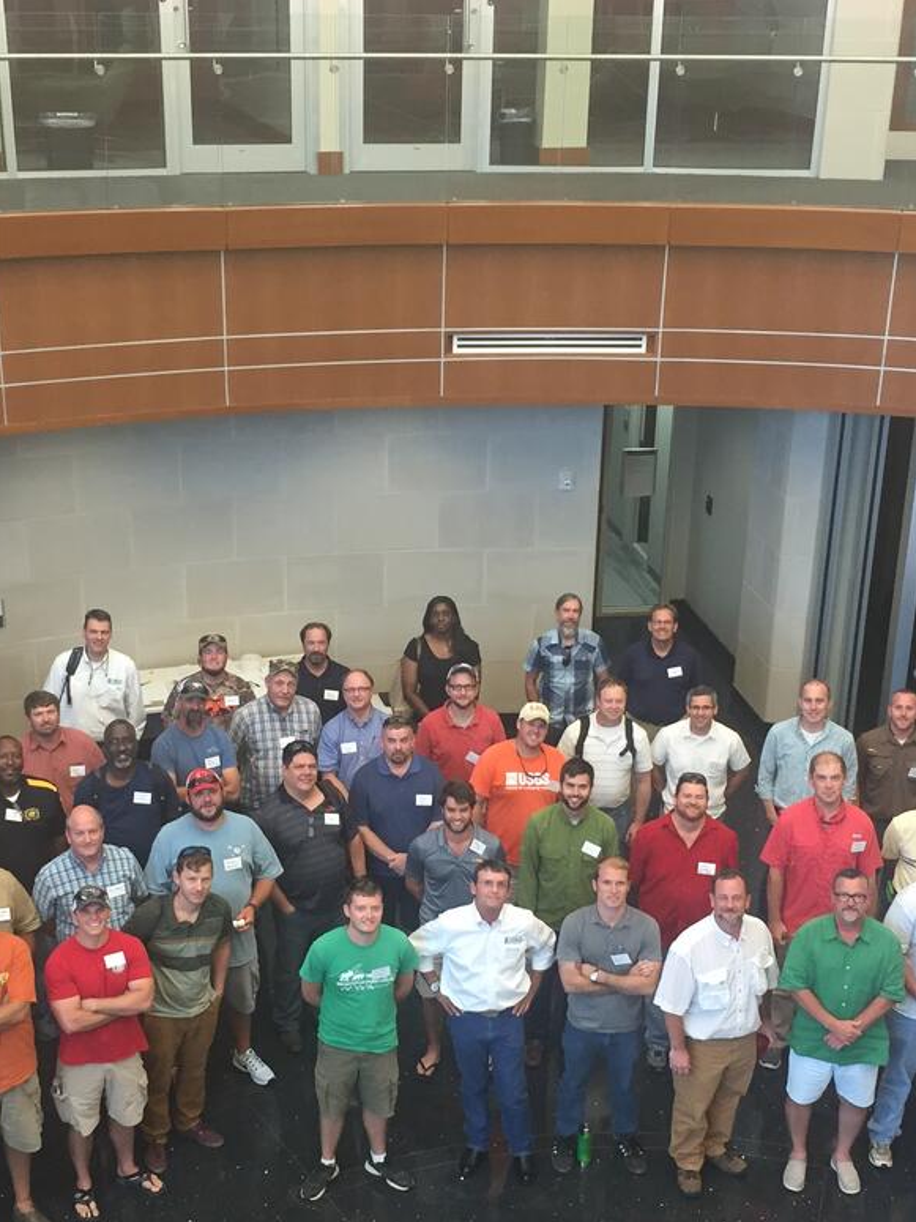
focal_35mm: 50
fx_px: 1765
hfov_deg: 29.1
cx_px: 407
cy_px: 738
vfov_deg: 38.0
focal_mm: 4.15
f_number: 2.2
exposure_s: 1/30
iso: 80
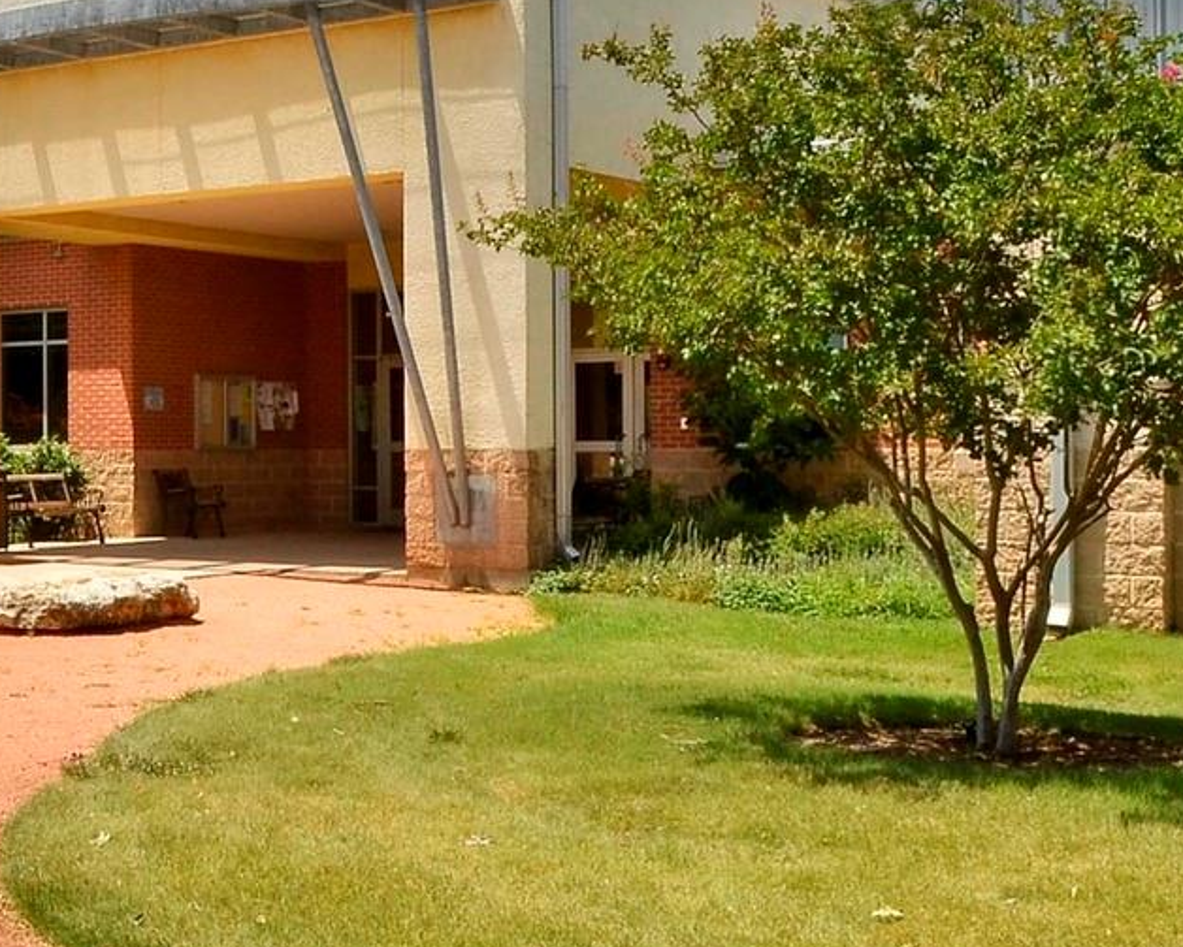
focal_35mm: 60
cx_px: 153
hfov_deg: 30.5
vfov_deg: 25.5
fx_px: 2085
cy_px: 352
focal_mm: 13
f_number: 18
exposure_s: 1/125
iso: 200
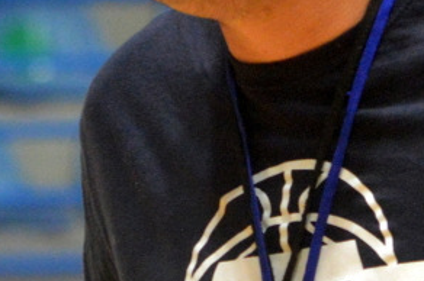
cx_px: 317
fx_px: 9524
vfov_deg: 1.7
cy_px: 174
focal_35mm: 810
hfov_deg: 2.5
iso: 1600
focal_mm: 105
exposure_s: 1/200
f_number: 4.8
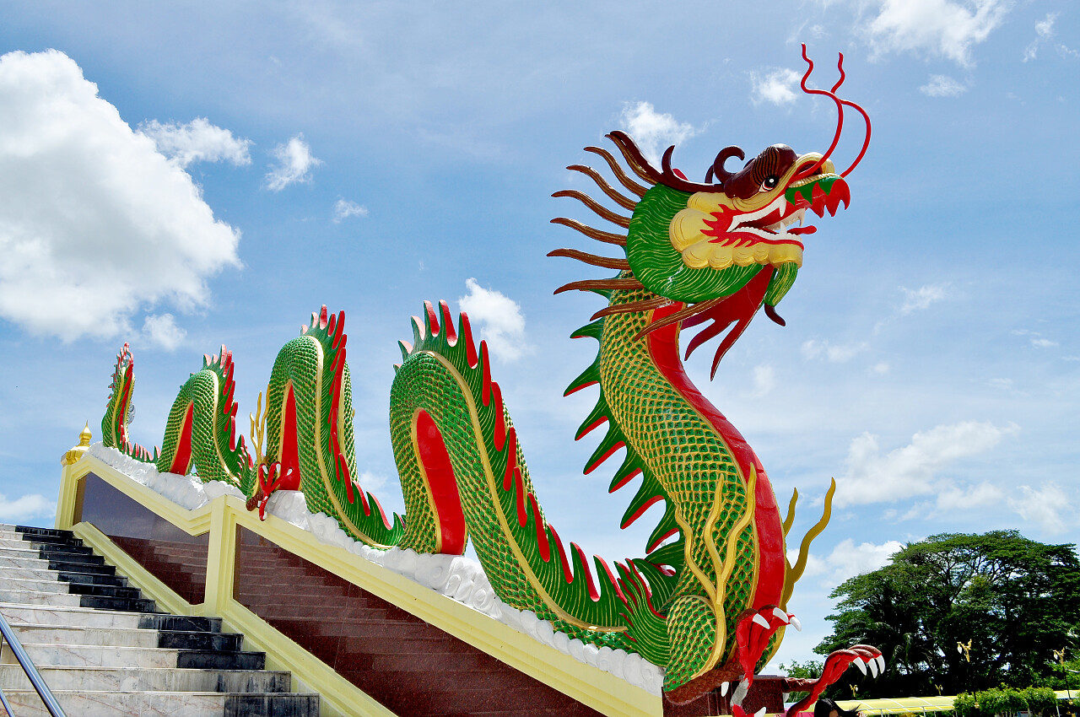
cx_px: 540
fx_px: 989
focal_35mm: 33
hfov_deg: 57.3
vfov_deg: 39.9
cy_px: 358
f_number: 10
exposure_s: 1/800
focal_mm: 22
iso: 200
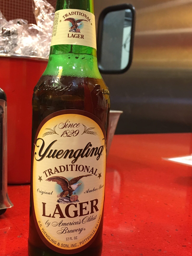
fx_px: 281
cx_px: 85
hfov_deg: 37.7
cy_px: 128
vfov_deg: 49.0
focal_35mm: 38
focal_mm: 4.15
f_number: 2.2
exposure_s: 1/30
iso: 125
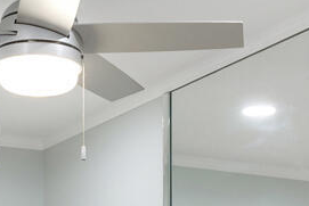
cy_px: 365
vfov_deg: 10.6
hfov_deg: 16.6
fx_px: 1045
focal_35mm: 122
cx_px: 21
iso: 100
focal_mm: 16.5
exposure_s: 1/1.67
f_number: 8
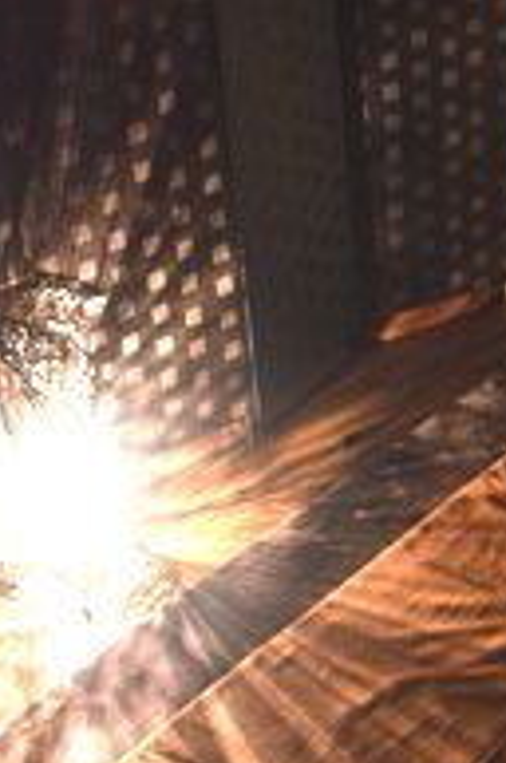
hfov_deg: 17.1
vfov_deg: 26.2
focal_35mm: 77
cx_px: 551
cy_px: 502
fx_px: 1629
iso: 3200
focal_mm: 22
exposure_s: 1/4
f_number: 3.8
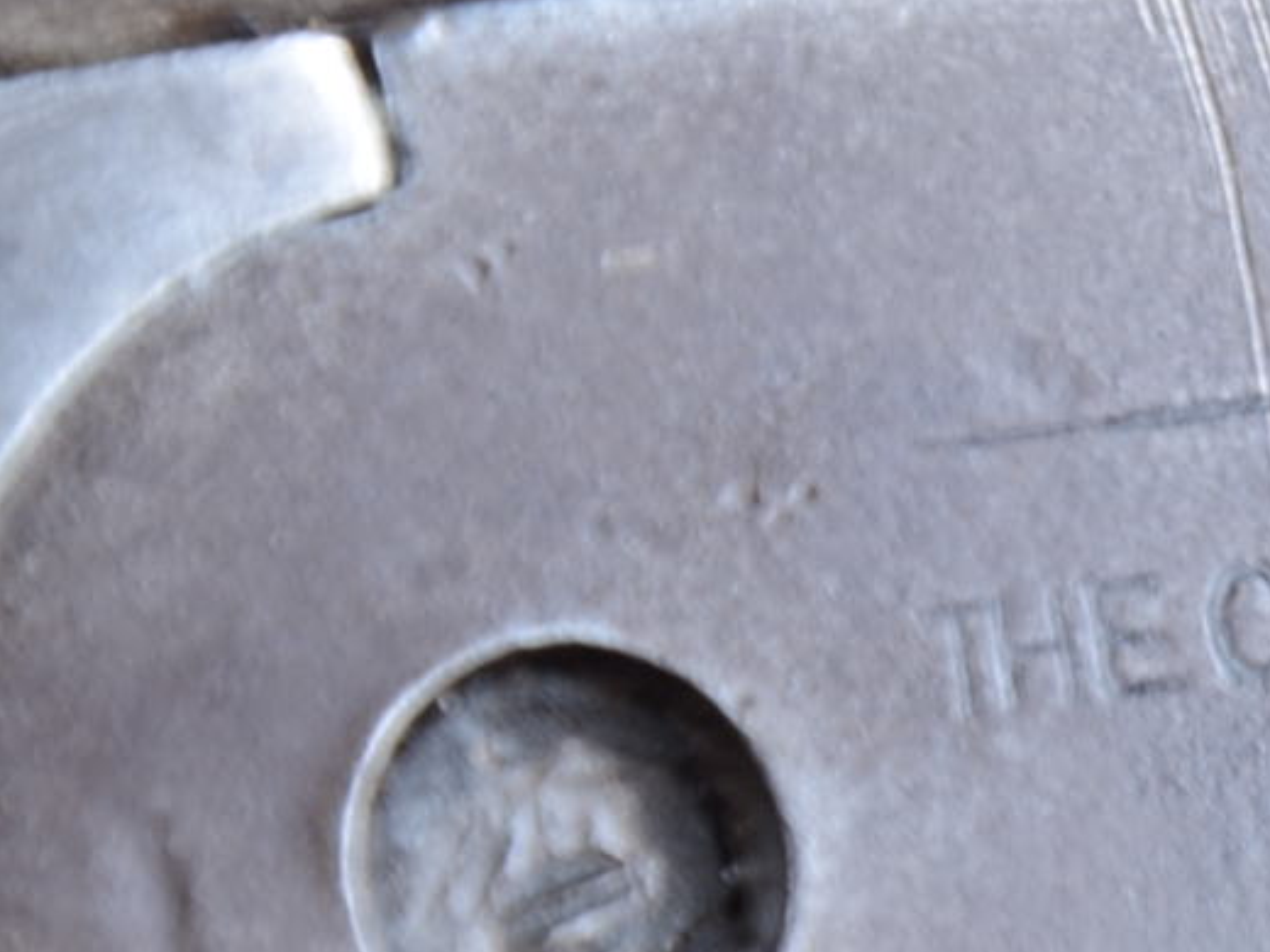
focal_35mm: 716
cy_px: 581
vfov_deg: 2.1
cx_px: 2496
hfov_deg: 2.8
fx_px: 26279
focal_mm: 105
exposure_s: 1/100
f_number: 9
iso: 100
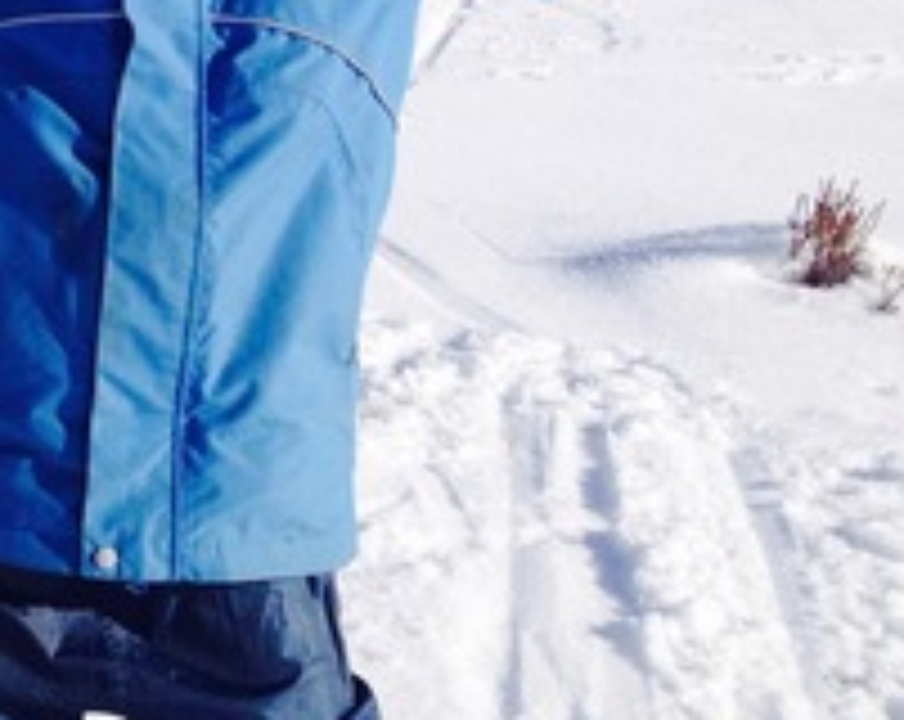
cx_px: -441
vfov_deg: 13.7
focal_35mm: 109
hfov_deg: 16.2
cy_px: -171
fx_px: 2911
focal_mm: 4.28
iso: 50
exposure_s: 1/3067
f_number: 2.4
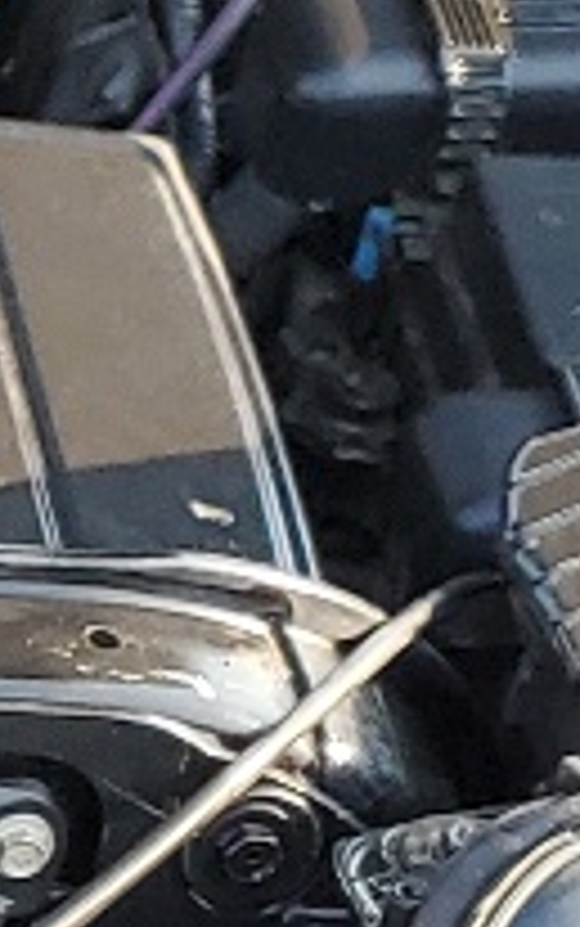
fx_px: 5405
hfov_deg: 5.3
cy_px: 1287
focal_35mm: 214
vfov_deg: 9.6
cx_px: -1825
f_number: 1.5
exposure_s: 1/270
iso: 50
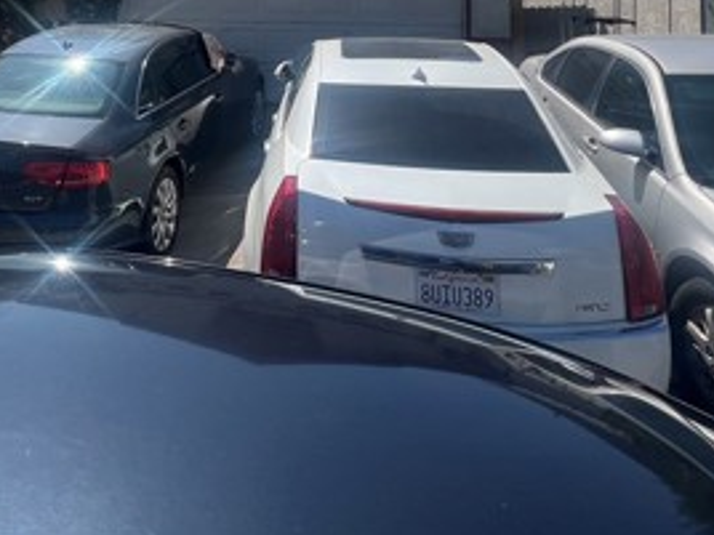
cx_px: 184
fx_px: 639
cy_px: -51
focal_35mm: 31
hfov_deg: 55.7
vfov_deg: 38.0
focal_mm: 1.57
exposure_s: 1/2421
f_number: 1.8
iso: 32
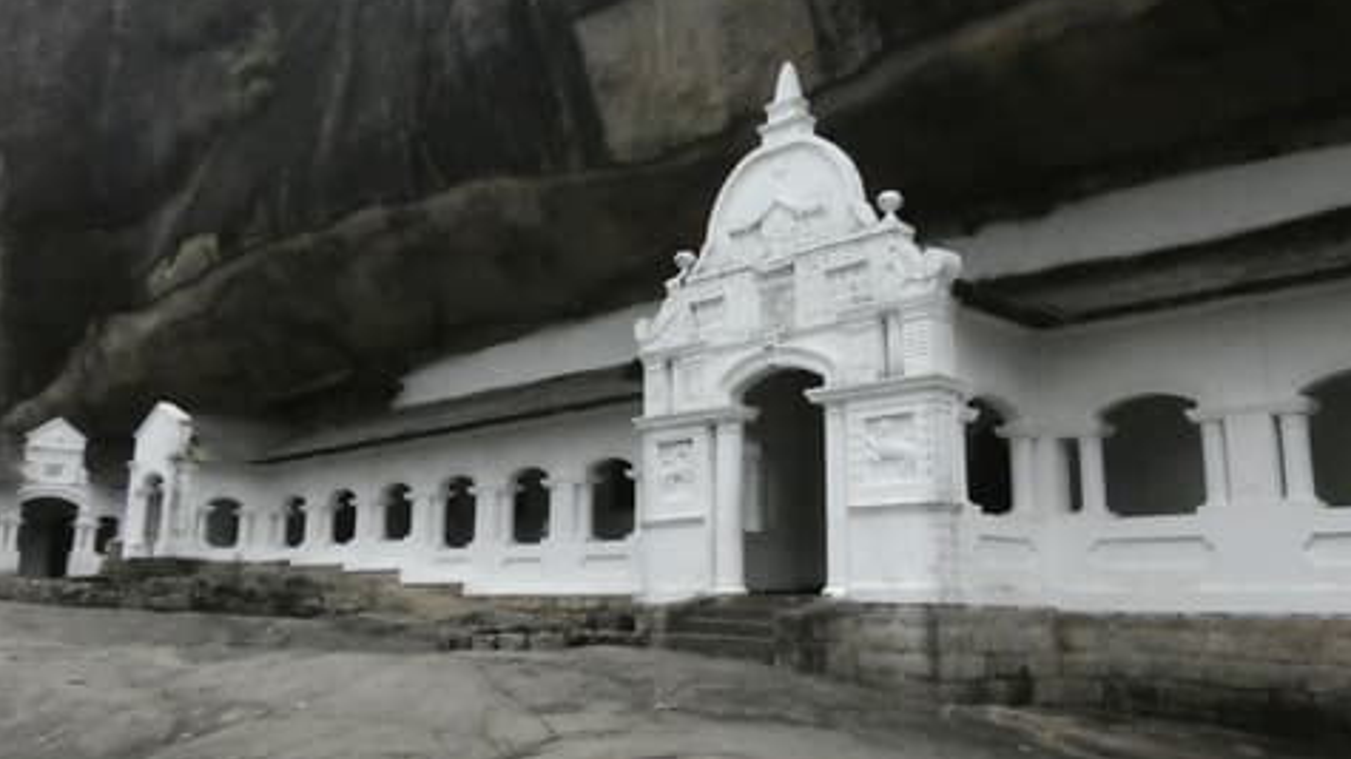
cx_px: 677
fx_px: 1182
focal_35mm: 33
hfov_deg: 59.5
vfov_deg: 35.6
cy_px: 358
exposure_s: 1/6400
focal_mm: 5.3
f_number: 3.3
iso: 3200
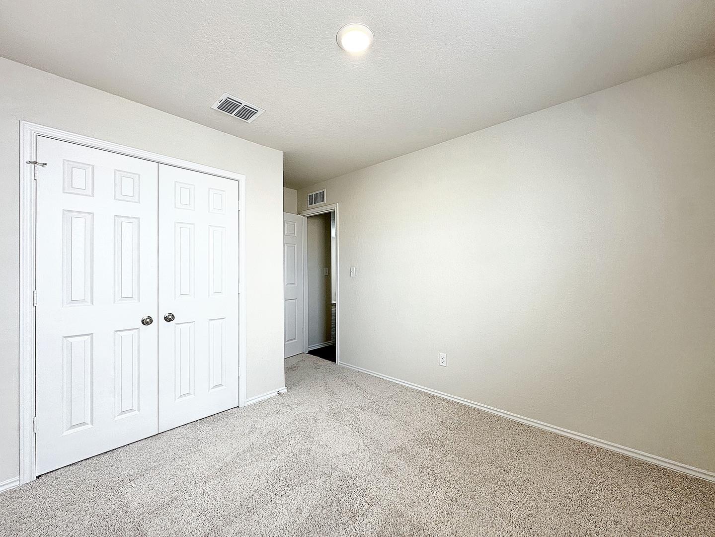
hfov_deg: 102.0
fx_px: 289
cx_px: 358
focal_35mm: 14
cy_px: 268
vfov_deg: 85.7
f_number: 2.2
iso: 64
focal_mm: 2.2
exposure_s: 1/120
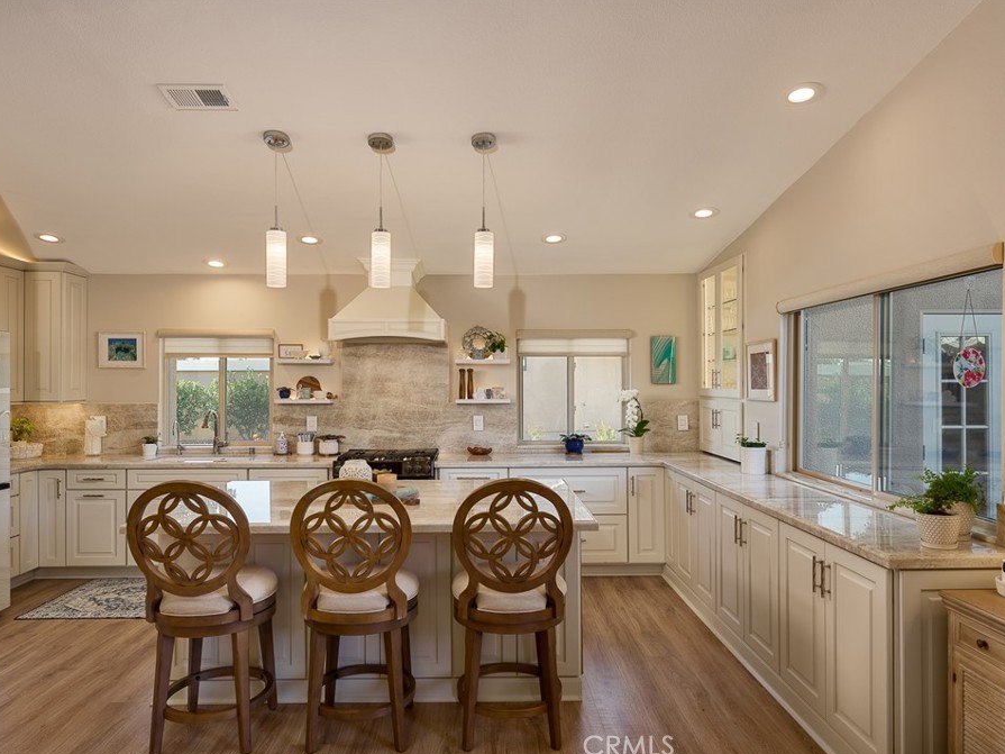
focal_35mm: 22
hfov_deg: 75.3
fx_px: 651
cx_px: 488
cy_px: 379
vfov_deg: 60.1
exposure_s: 1/30
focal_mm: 20.4
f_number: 11
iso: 400
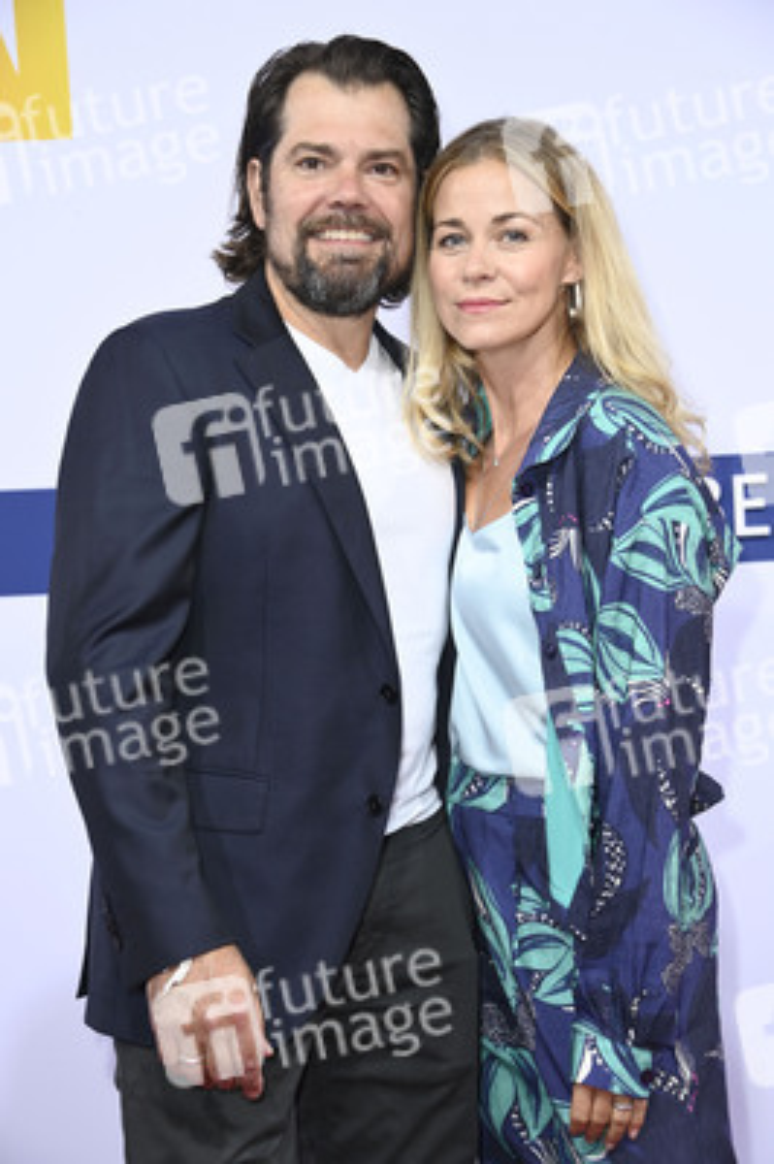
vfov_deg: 28.1
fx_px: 2326
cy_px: 582
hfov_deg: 18.9
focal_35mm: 72
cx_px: 387
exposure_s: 1/200
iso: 1000
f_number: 5.6
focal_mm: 72
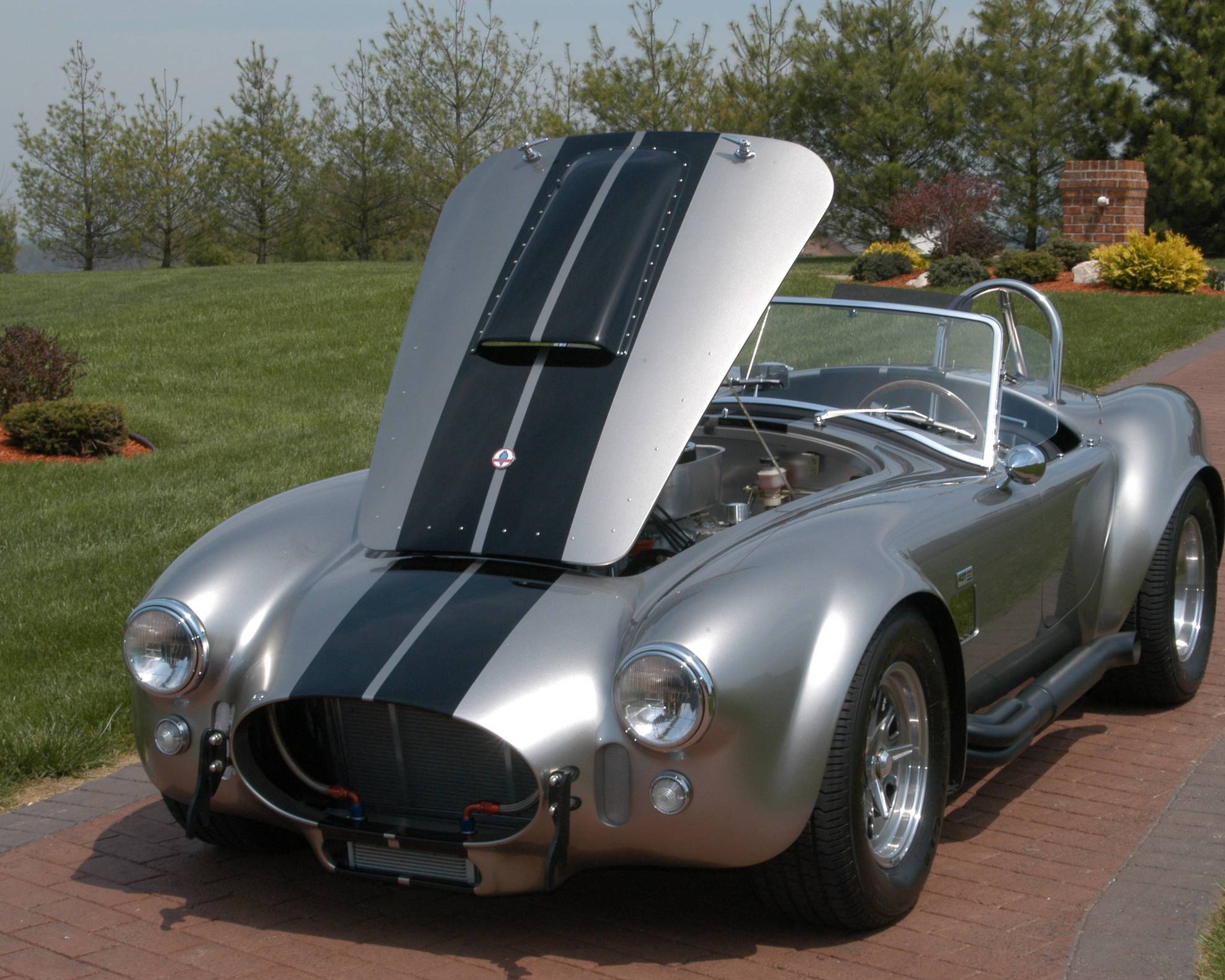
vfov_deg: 23.5
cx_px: 635
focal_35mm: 65
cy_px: 486
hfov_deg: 29.1
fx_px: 2356
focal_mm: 38
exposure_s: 1/180
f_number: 18
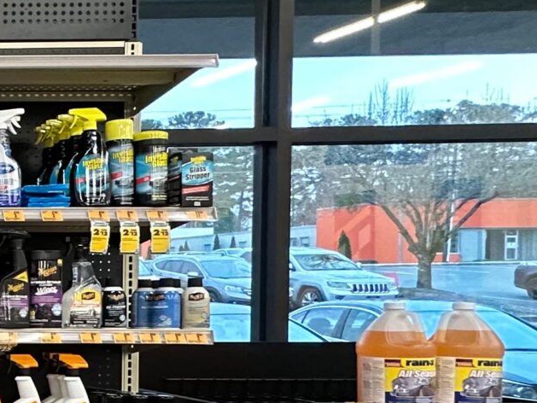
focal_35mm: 57
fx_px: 884
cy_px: 311
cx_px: -421
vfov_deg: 25.3
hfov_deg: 21.8
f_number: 2.2
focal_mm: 2.22
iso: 320
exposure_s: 1/120
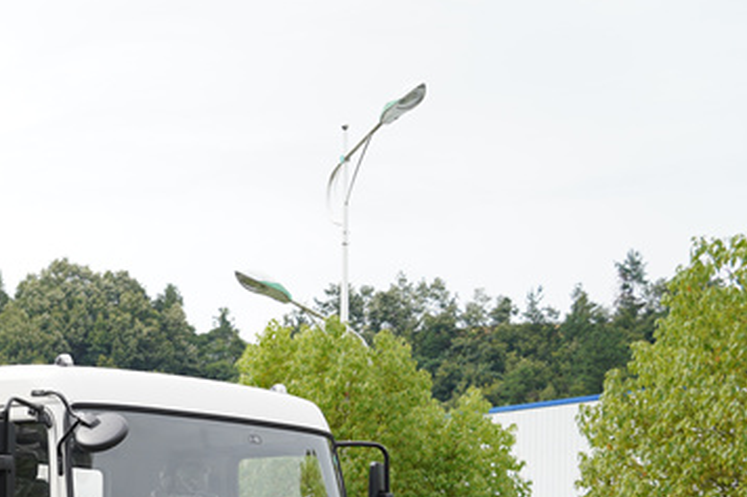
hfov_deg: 19.7
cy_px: 515
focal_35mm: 99
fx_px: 2053
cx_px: -69
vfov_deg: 13.6
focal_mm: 44
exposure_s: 1/640
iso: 100
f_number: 3.5
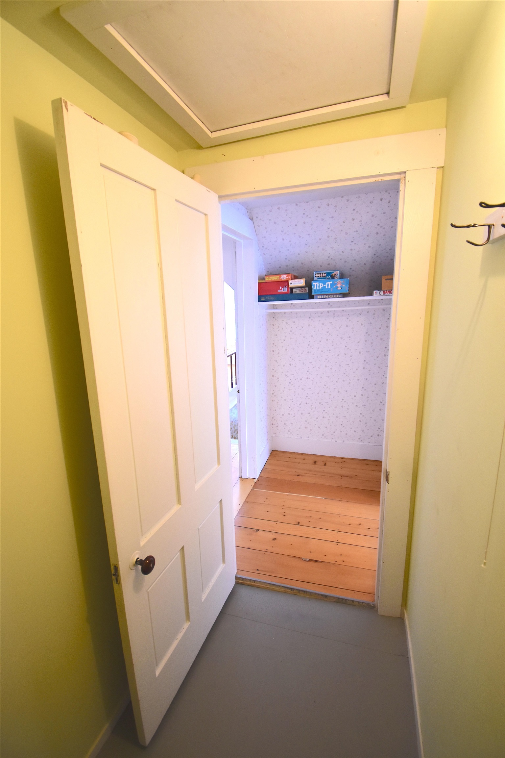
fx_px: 316
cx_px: 252
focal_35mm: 15
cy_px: 379
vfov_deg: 100.4
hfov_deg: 77.3
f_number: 4.5
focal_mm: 10
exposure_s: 1/60
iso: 720
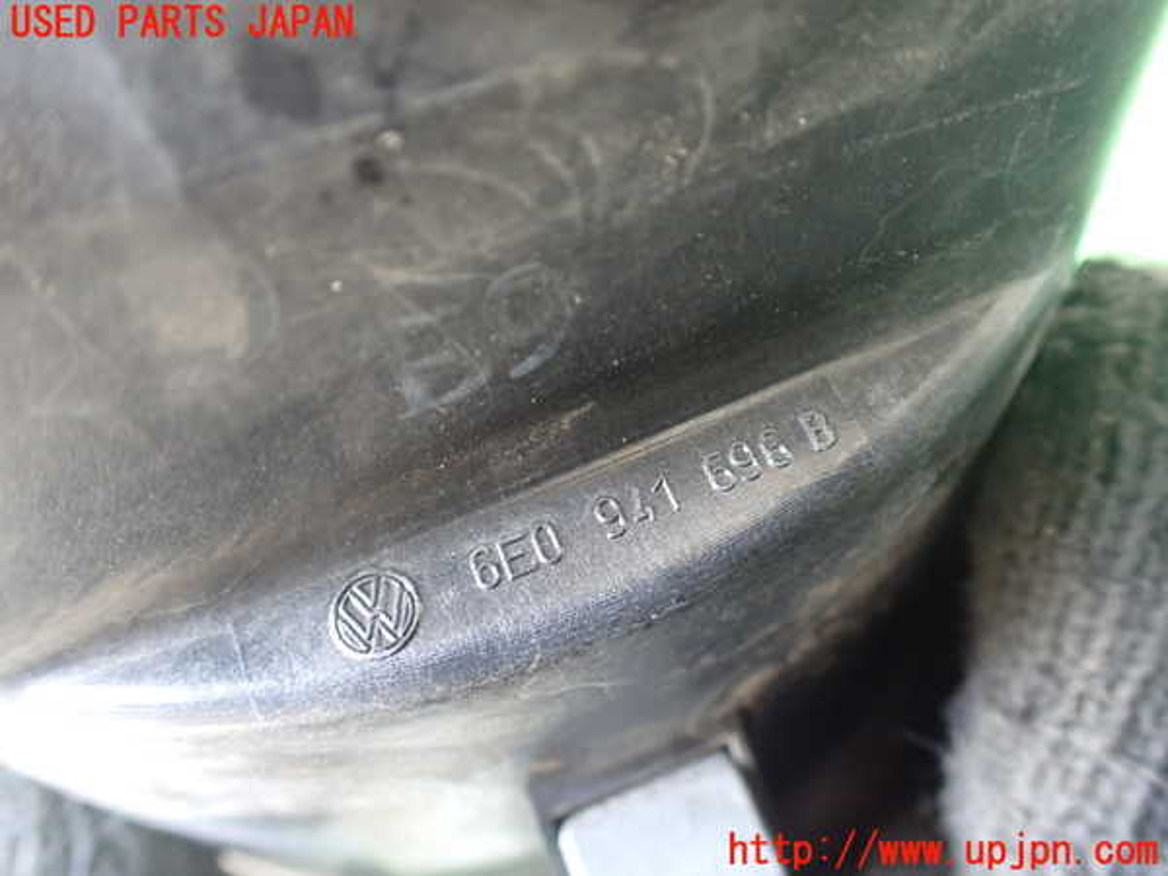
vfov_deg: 46.8
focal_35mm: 30
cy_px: 438
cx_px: 584
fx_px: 1012
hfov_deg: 60.0
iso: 1000
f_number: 2.3
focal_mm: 5.4
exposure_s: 1/30
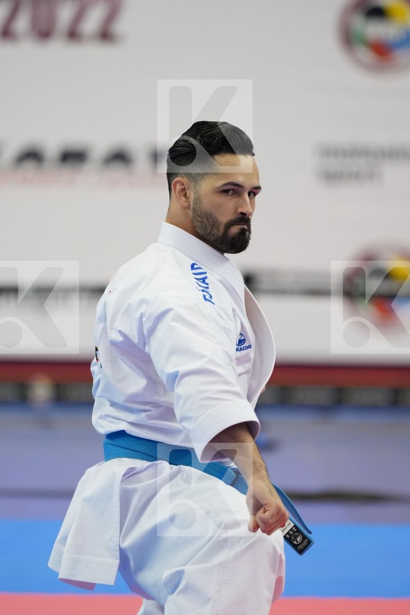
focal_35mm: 300
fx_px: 5125
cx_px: 205
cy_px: 308
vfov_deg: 6.9
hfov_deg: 4.6
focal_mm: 200
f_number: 2.8
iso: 1250
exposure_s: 1/500
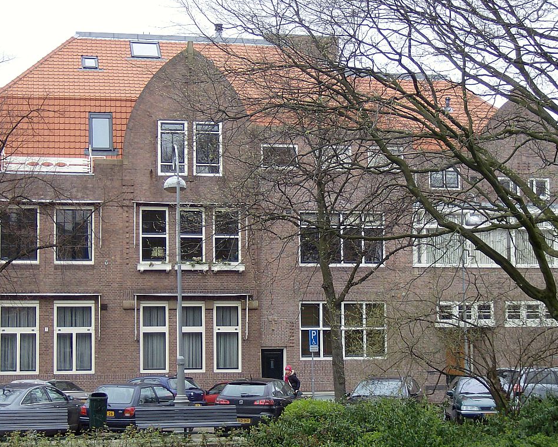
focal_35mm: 74
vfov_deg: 20.7
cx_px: 264
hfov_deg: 25.7
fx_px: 1222
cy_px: 224
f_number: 3.7
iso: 100
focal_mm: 11.6
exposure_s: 1/168
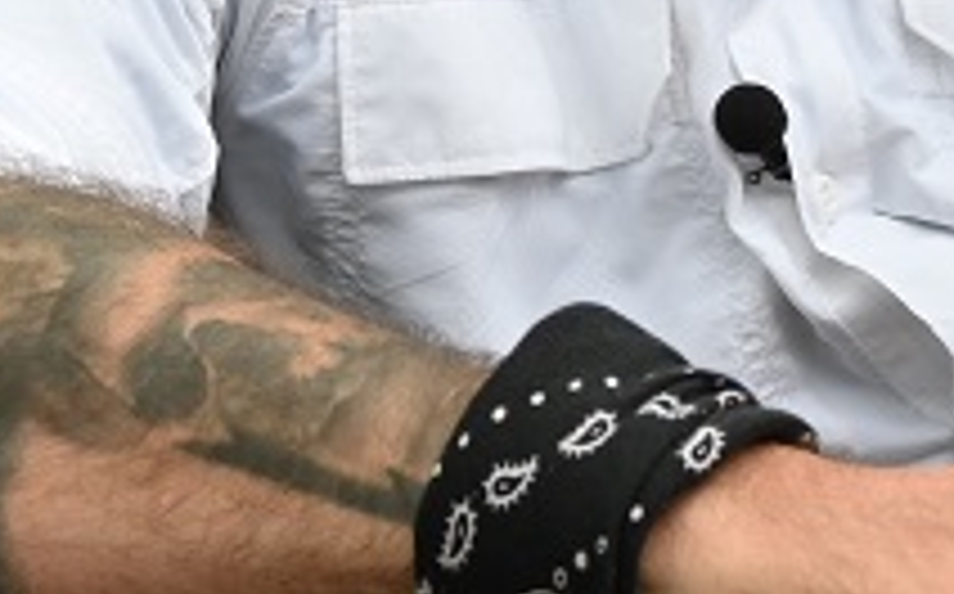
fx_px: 13505
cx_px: -189
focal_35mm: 520
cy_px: -495
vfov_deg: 2.5
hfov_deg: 4.0
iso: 400
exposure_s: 1/200
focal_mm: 72
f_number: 4.8
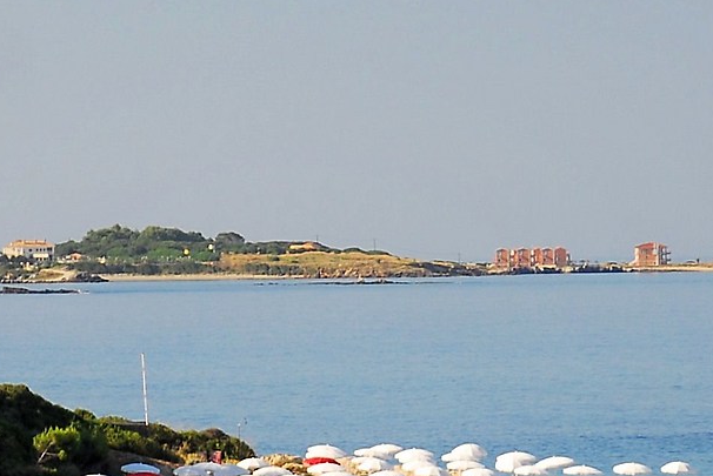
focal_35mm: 386
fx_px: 7650
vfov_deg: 3.6
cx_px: 702
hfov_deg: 5.3
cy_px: 412
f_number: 5.6
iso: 100
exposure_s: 1/125
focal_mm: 65
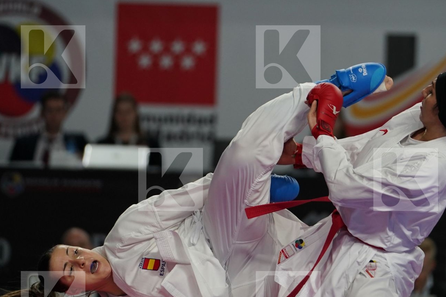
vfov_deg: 3.3
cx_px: 288
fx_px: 5202
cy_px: 180
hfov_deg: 4.9
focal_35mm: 420
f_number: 2.8
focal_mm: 200
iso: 1000
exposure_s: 1/1000
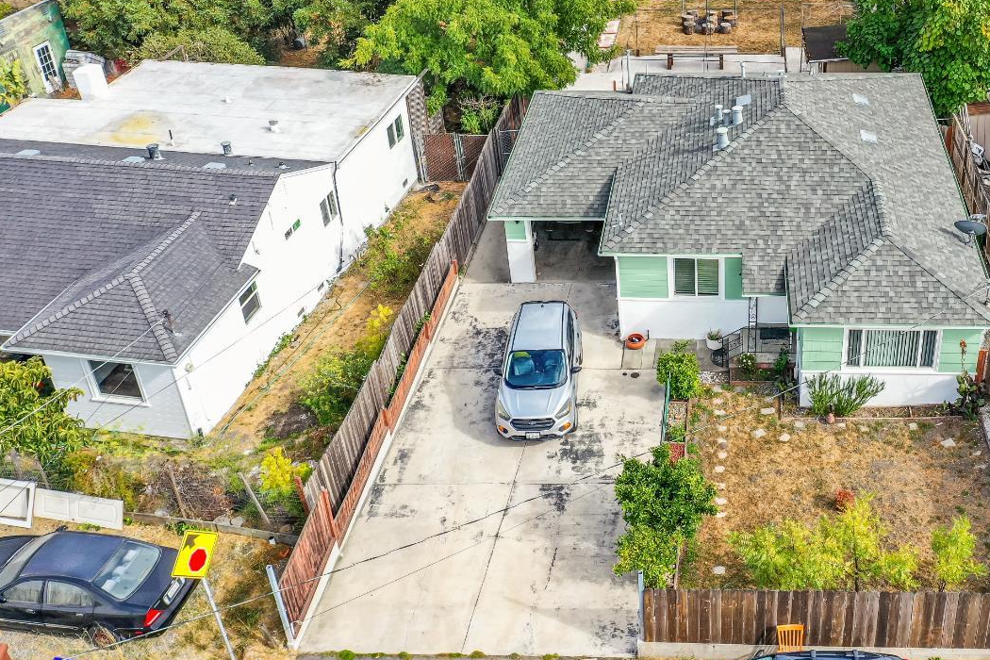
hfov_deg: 47.3
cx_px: 694
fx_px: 1100
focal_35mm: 40
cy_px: 219
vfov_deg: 33.1
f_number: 5
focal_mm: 10.26
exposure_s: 1/320
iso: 100
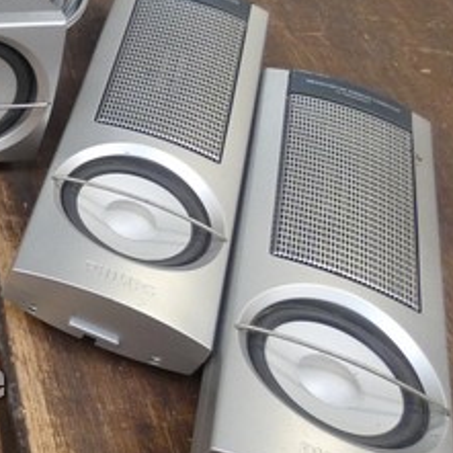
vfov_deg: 29.4
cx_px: -270
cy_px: 168
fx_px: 859
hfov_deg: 22.7
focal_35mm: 58
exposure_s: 1/60
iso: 400
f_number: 2.8
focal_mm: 3.6
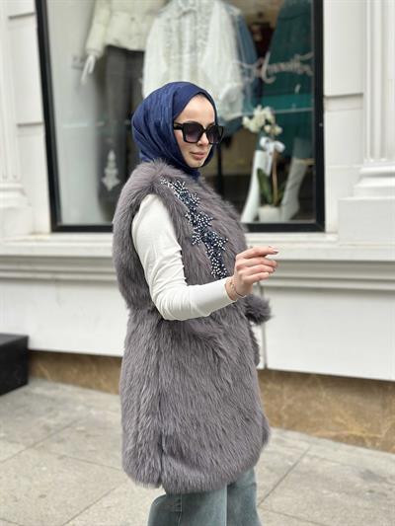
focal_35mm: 48
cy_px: 263
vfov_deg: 39.6
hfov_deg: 30.3
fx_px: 730
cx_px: 198
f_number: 1.78
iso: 80
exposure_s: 1/623
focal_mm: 6.86
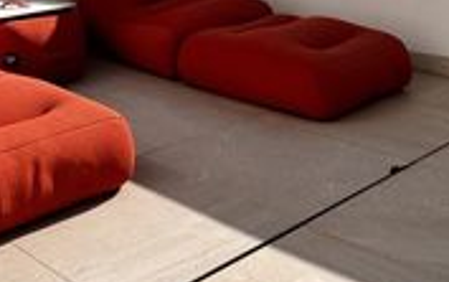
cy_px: -66
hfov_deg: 34.1
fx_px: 723
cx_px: 138
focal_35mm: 59
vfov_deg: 20.5
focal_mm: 2.22
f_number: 2.2
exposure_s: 1/2208
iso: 50
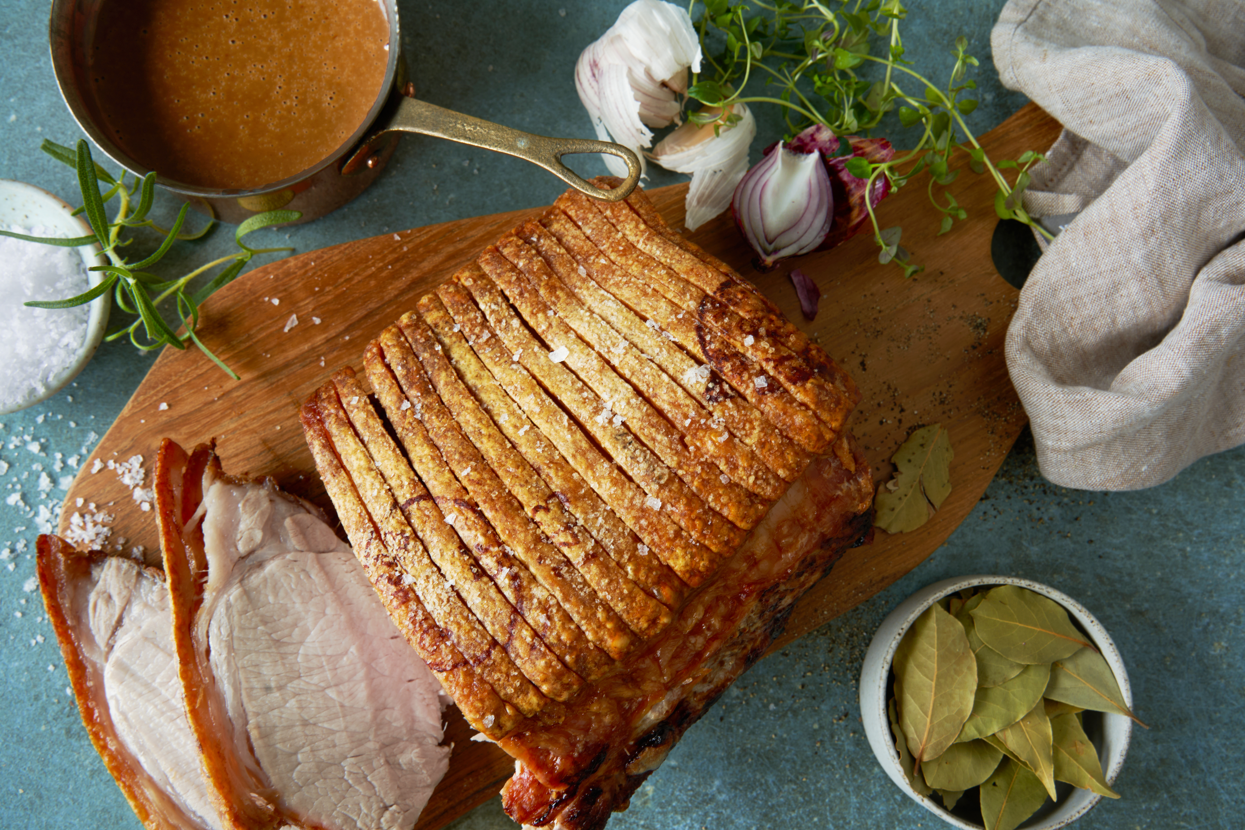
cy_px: 415
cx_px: 622
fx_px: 1176
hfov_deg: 55.8
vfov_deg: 38.9
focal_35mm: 34
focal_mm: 34
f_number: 13
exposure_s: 1.3
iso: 100
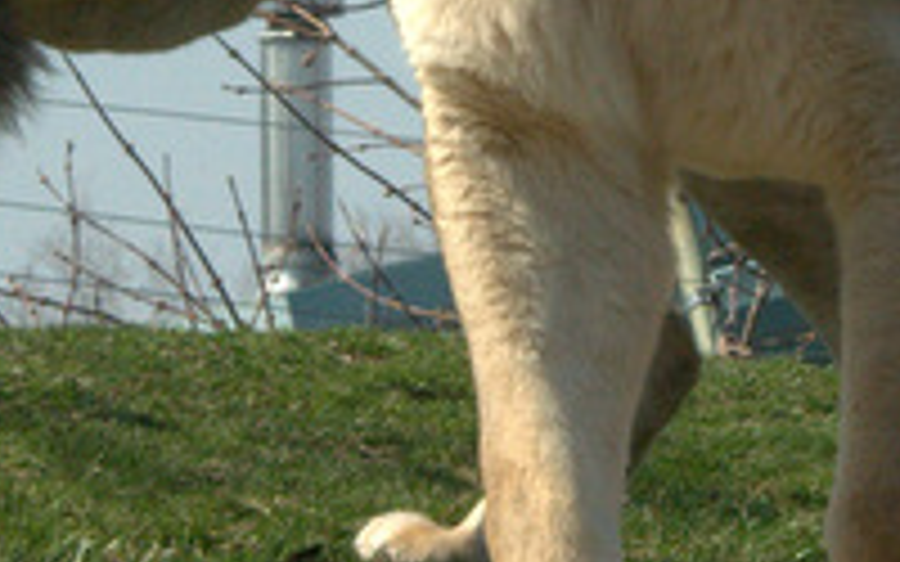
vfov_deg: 2.6
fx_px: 12574
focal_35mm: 513
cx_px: 472
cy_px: -160
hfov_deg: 4.1
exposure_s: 1/1000
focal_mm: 105
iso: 800
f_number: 14
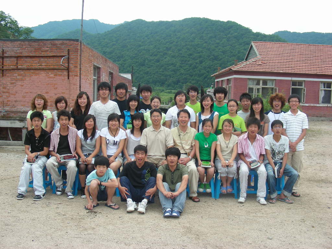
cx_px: 166
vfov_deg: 37.7
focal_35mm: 38
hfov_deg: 49.0
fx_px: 364
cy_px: 124
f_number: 4
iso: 70
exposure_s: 1/274
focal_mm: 6.3
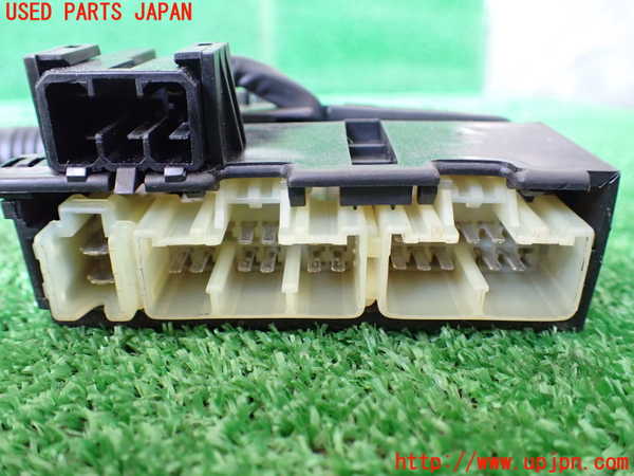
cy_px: 238
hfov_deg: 60.0
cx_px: 317
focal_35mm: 30
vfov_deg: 46.8
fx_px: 549
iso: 800
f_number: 2.3
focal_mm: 5.4
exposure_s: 1/50
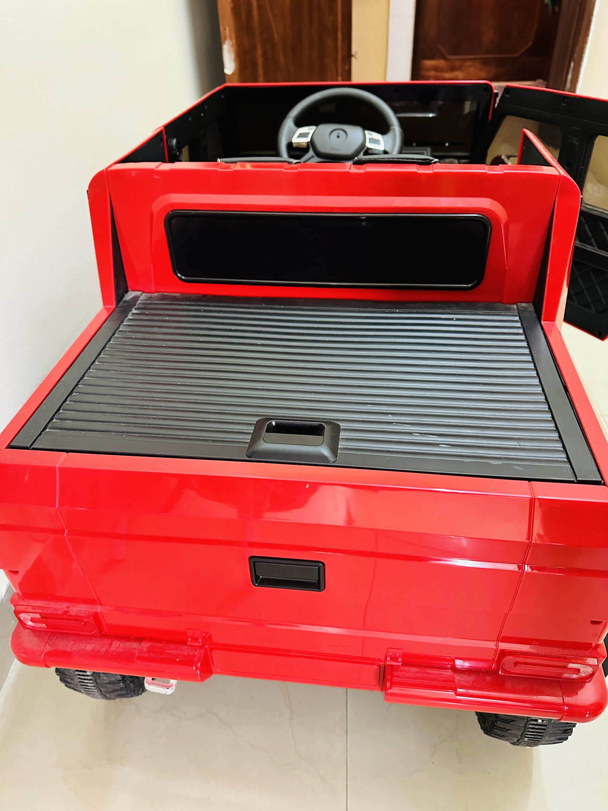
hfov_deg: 56.8
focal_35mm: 24
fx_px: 562
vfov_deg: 71.6
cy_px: 406
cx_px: 304
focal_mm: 6.86
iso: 640
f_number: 1.78
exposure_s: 1/50
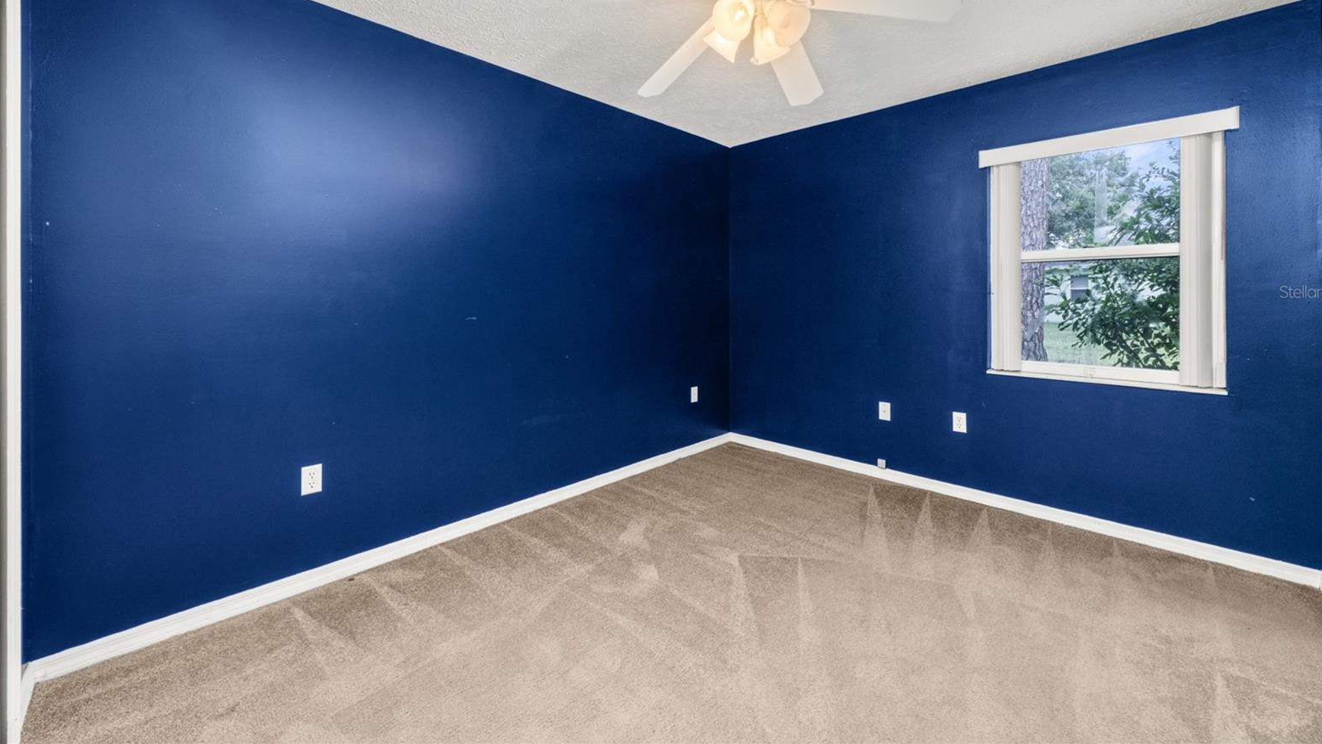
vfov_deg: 73.4
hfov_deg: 106.8
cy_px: 292
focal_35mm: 14
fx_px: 491
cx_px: 675
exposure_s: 3.2
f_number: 11
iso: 400
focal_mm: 13
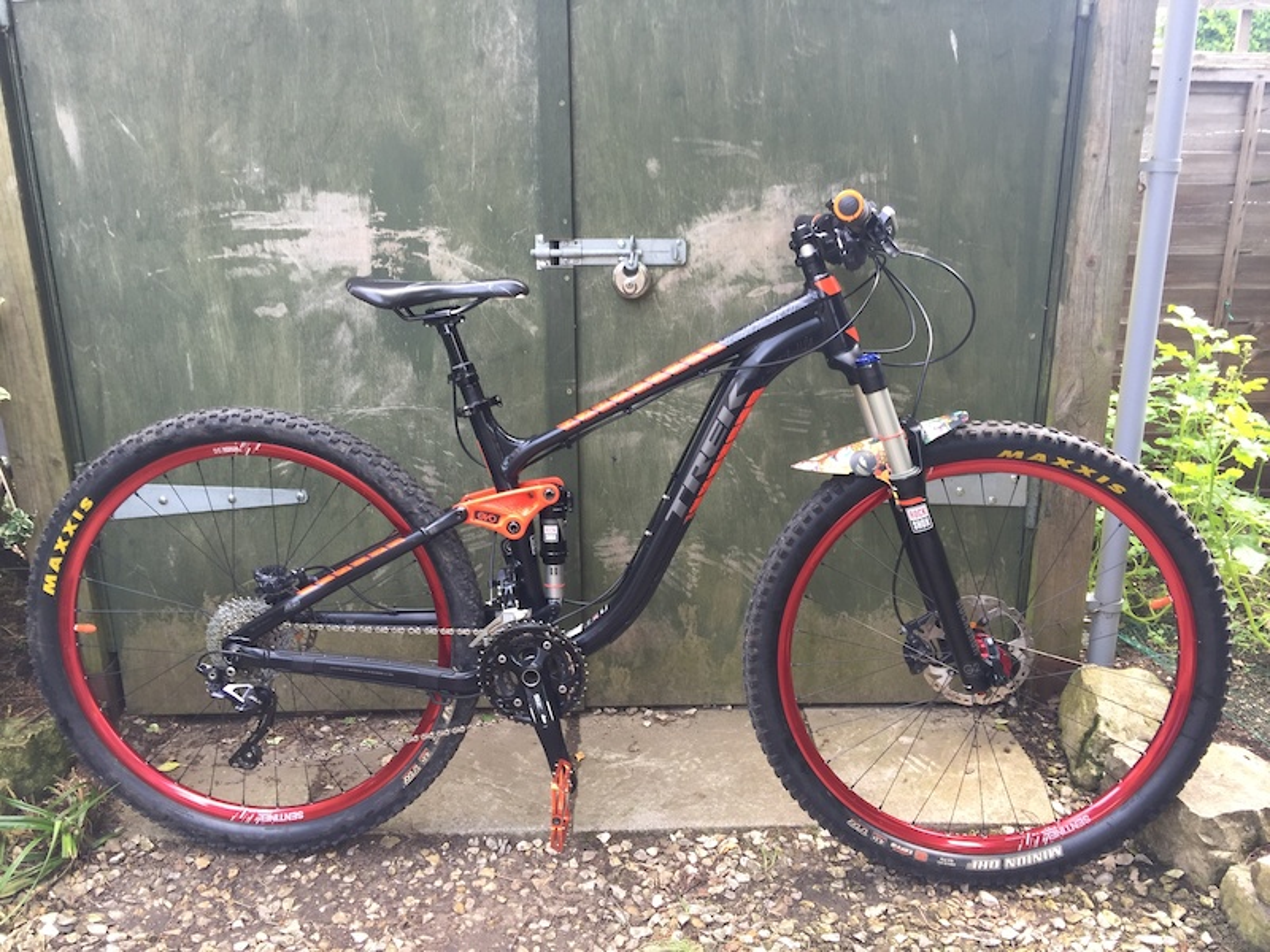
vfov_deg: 48.2
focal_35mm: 29
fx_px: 1064
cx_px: 635
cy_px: 476
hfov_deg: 61.7
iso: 32
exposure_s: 1/50
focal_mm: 4.15
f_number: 2.2
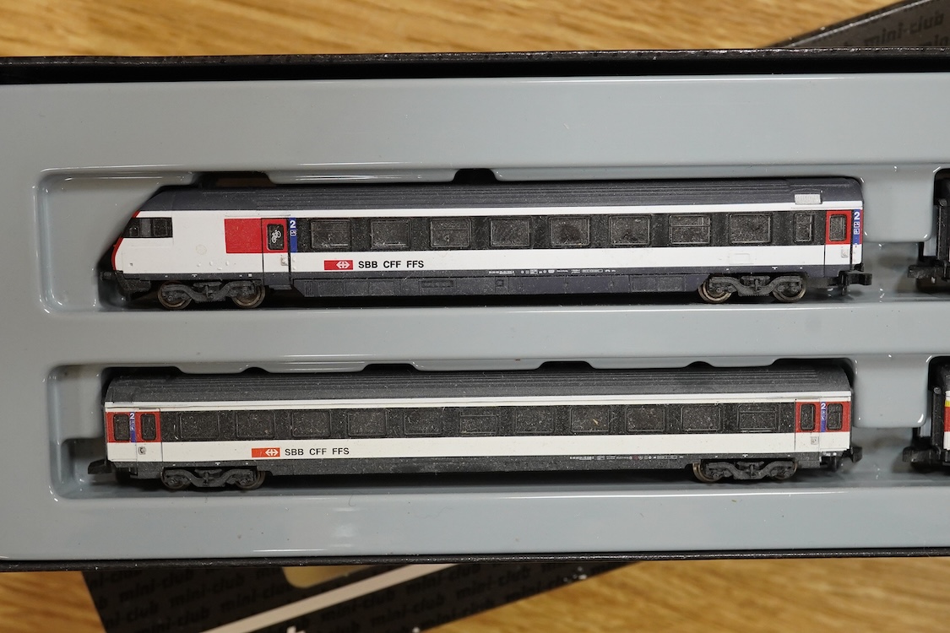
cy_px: 316
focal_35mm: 45
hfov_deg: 43.6
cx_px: 475
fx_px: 1187
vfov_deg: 29.9
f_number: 11
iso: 2500
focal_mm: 30
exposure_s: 1/80
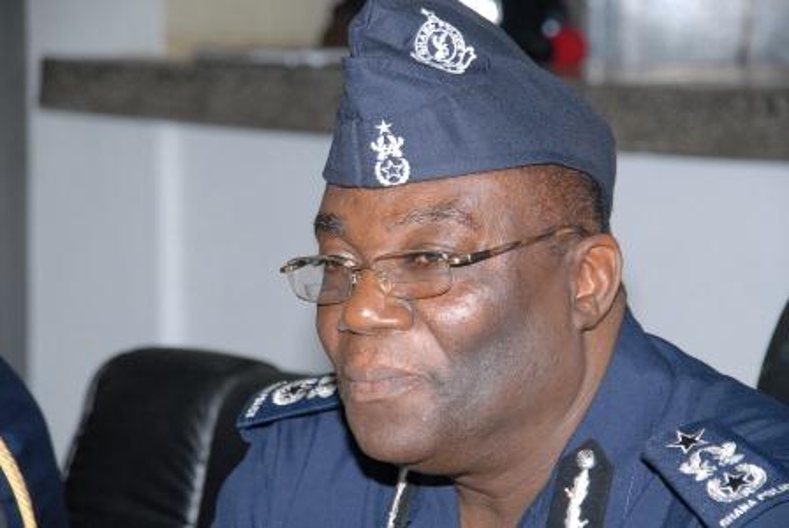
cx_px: 394
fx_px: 3127
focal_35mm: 142
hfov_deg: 14.4
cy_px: 264
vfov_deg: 9.7
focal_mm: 95
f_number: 6.3
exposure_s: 1/60
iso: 640
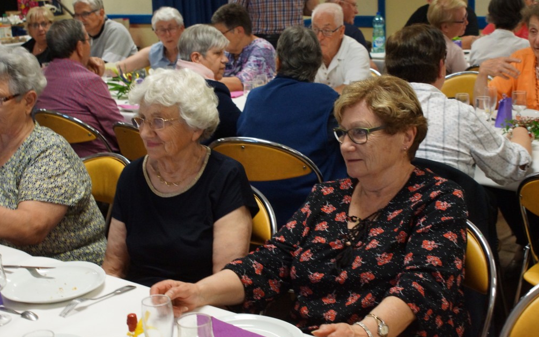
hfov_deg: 37.2
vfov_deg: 23.8
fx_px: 801
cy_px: 166
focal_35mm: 55
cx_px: 269
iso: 1600
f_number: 5.6
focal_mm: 35
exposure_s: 1/40
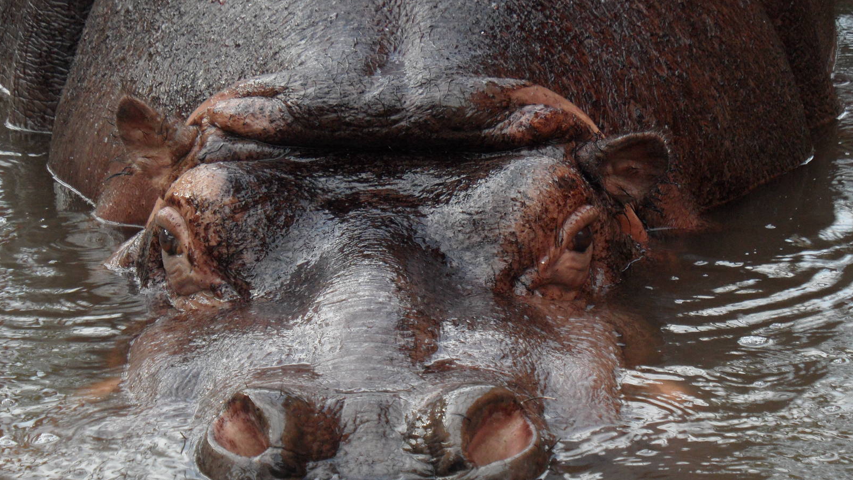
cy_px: 255
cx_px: 426
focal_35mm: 197
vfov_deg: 6.2
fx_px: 4456
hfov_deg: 10.9
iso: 200
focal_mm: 29.7
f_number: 4.4
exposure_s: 1/90
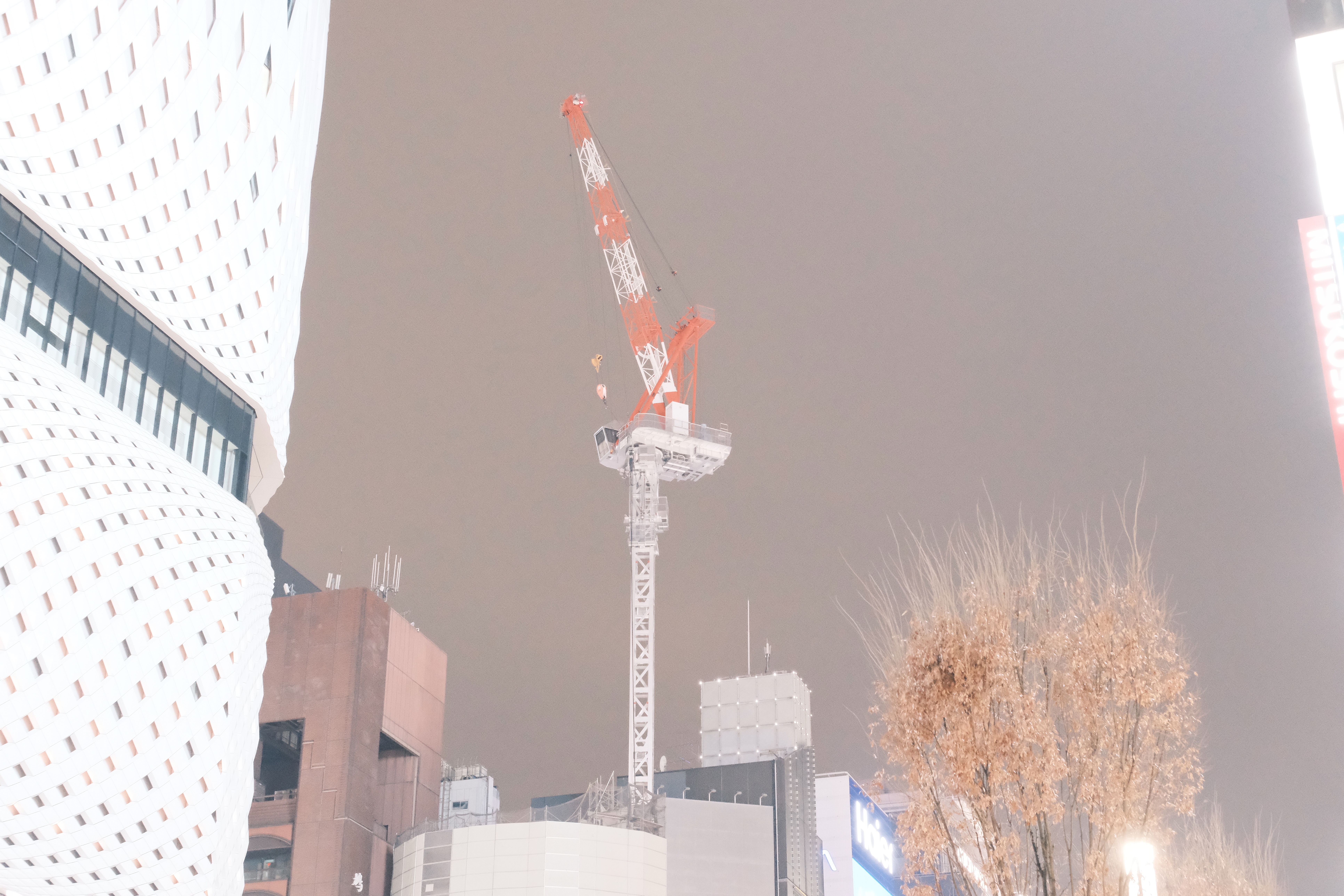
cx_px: 672
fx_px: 1867
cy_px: 448
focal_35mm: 50
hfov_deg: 39.6
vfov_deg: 27.0
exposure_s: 1/12
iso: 12800
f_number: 5.6
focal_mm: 33
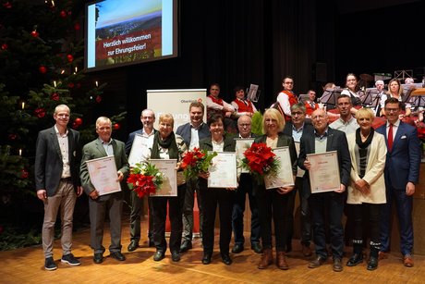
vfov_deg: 39.3
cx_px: 212
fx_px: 397
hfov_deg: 56.3
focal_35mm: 34
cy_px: 142
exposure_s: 1/160
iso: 2000
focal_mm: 22.4
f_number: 4
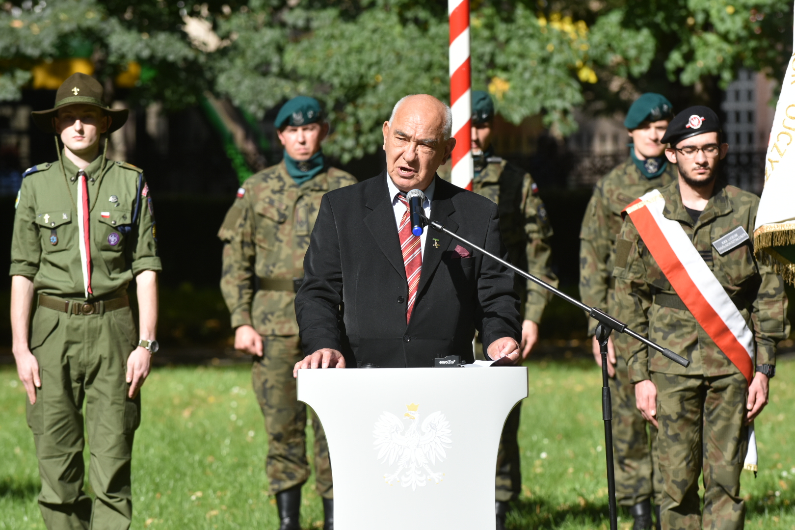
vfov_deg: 5.1
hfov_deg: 7.6
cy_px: 265
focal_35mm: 270
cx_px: 398
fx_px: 5962
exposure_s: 1/1600
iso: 400
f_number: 5
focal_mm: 180
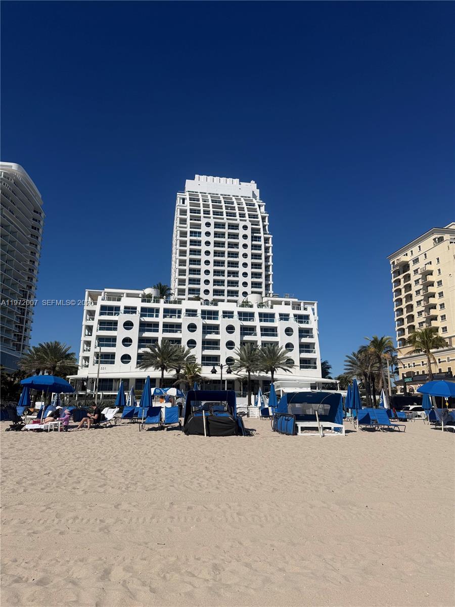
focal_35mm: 24
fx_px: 421
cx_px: 228
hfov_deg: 56.8
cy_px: 304
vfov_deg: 71.6
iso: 100
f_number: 1.78
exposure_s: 1/14286
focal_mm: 6.76
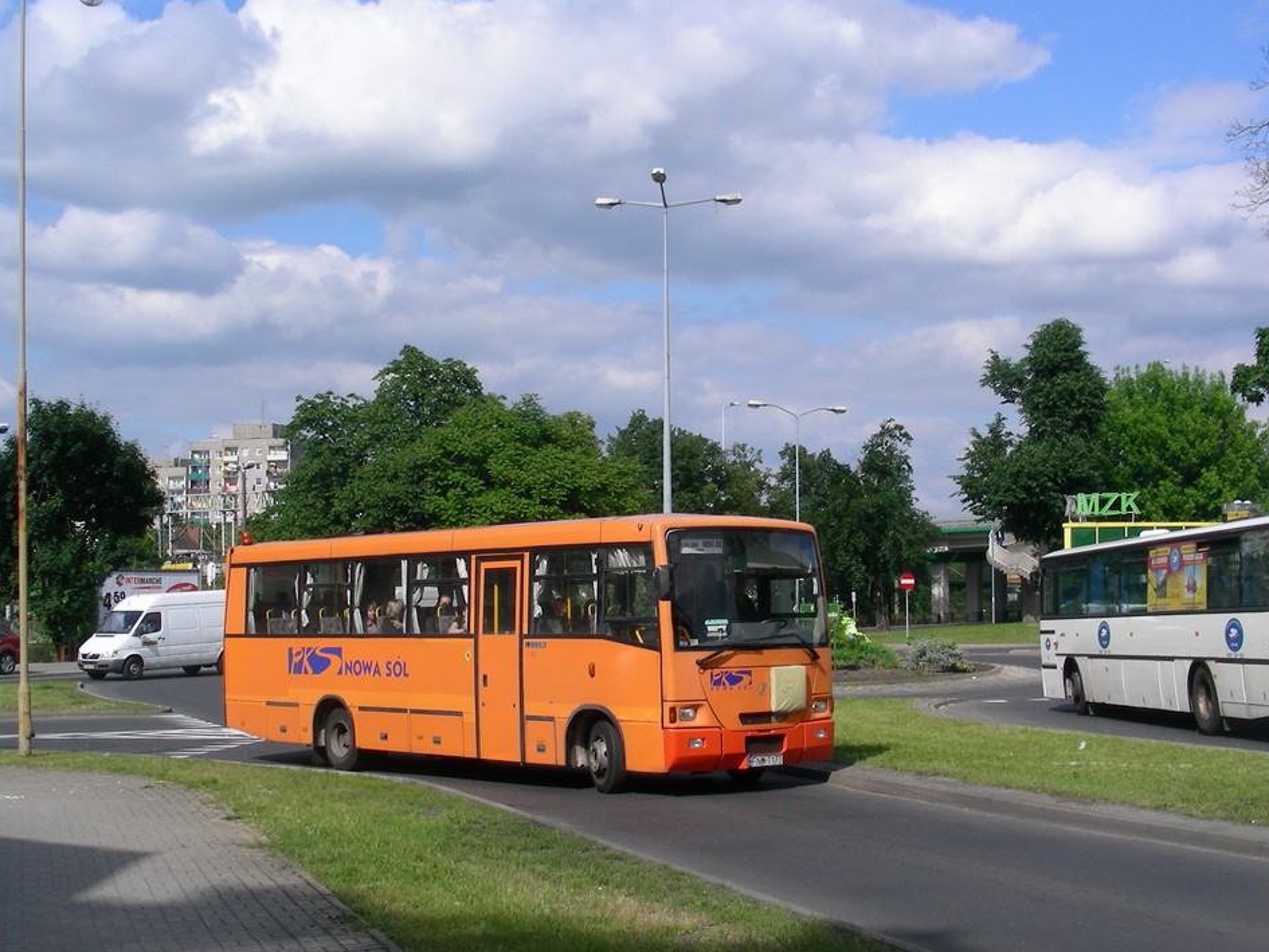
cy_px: 469
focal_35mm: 52
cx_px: 649
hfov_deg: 36.8
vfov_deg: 28.0
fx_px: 1907
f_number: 5.6
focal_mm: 8
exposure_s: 1/502
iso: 50
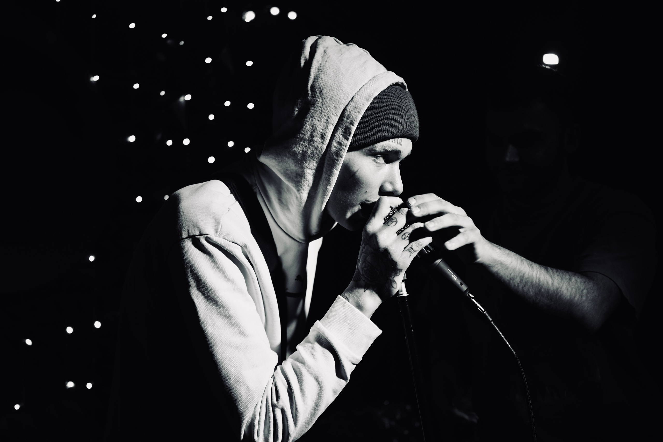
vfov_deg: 37.9
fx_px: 645
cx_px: 332
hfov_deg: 54.4
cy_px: 221
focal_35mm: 35
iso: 1600
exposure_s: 1/250
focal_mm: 35
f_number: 2.8
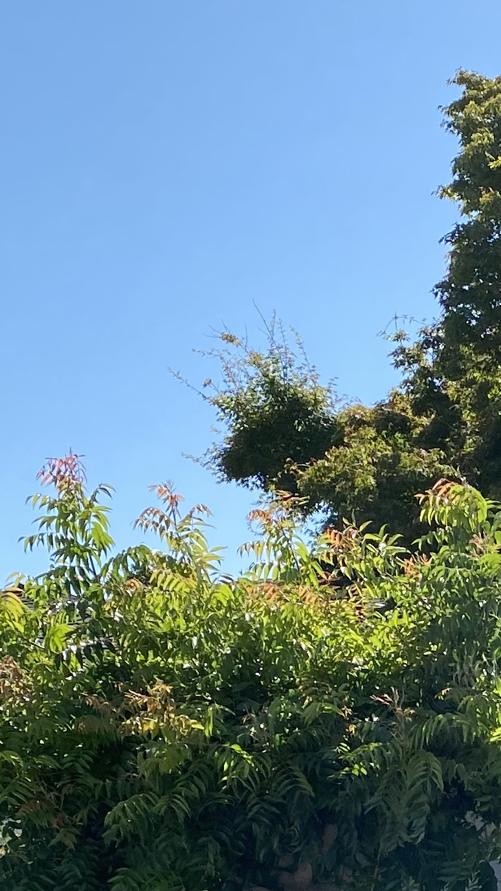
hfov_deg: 14.1
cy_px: 919
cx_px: 610
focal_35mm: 83
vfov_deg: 24.3
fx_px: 1960
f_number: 1.8
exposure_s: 1/1996
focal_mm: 4.25
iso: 32
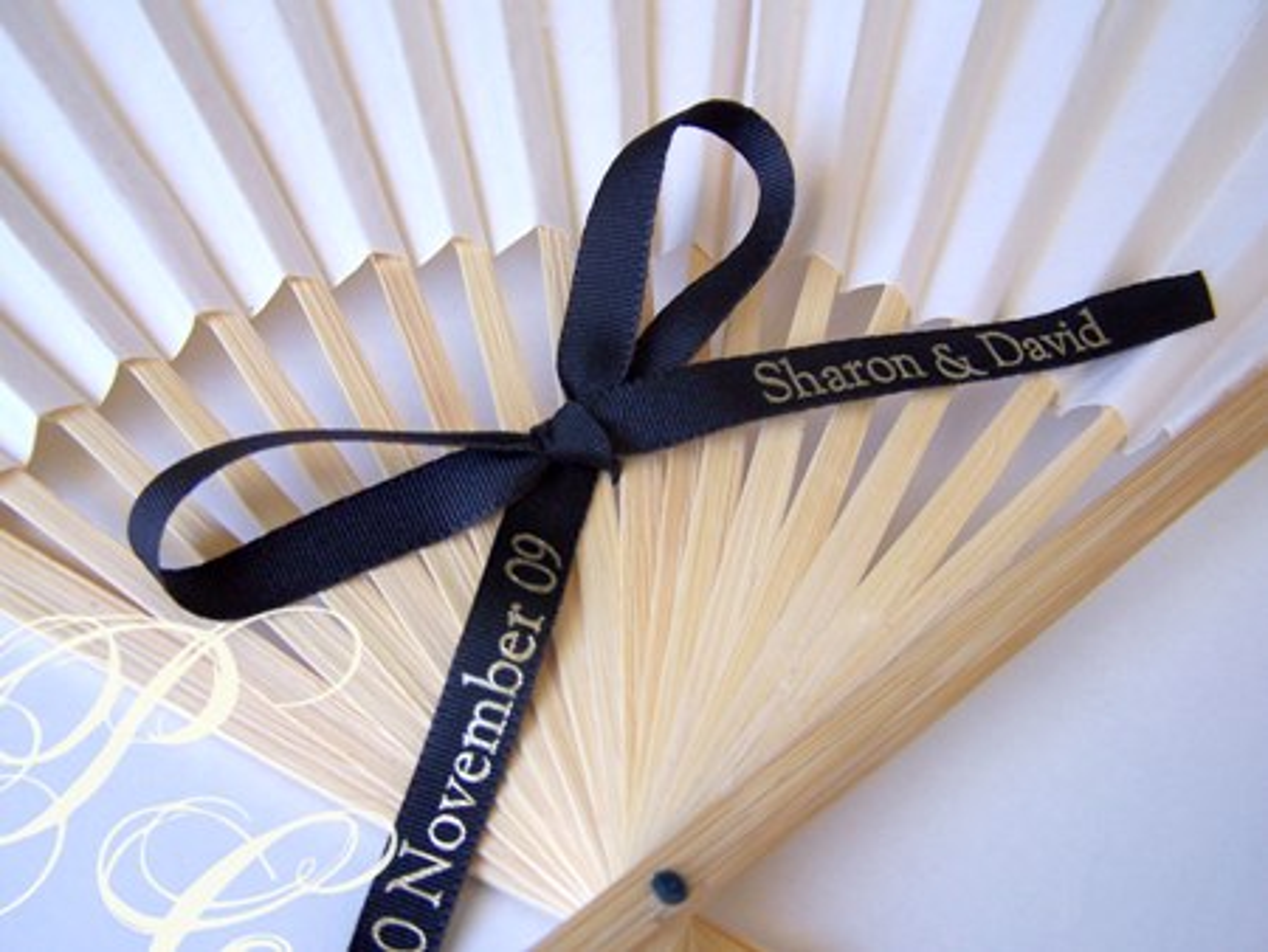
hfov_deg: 49.0
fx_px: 1393
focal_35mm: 38
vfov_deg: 37.8
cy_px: 476
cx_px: 634
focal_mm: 6.3
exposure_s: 1/40
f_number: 2.8
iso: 80
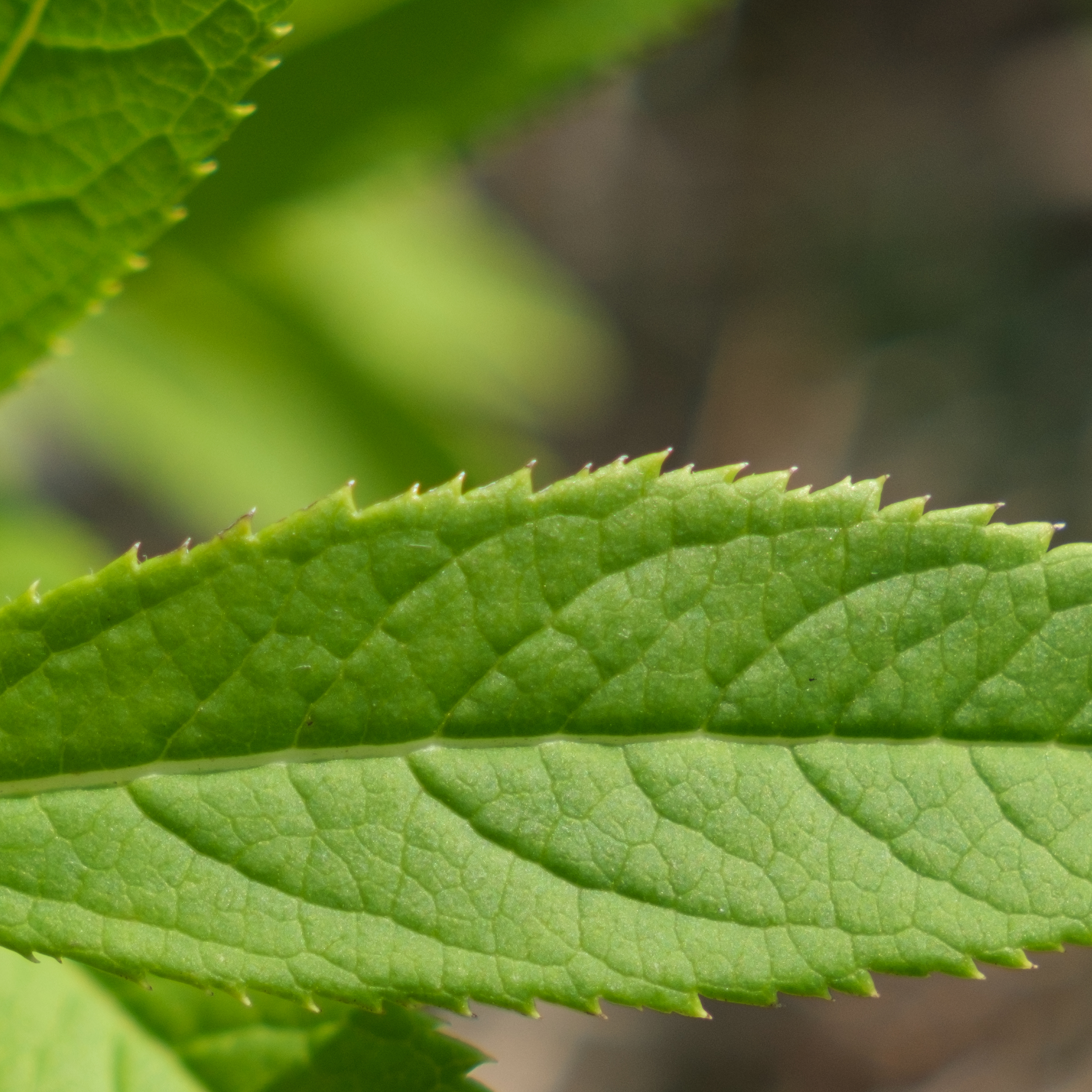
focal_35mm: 191
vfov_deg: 9.1
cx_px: 431
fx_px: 6817
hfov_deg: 9.2
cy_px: 798
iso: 125
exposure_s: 1/1000
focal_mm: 45.6
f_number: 4
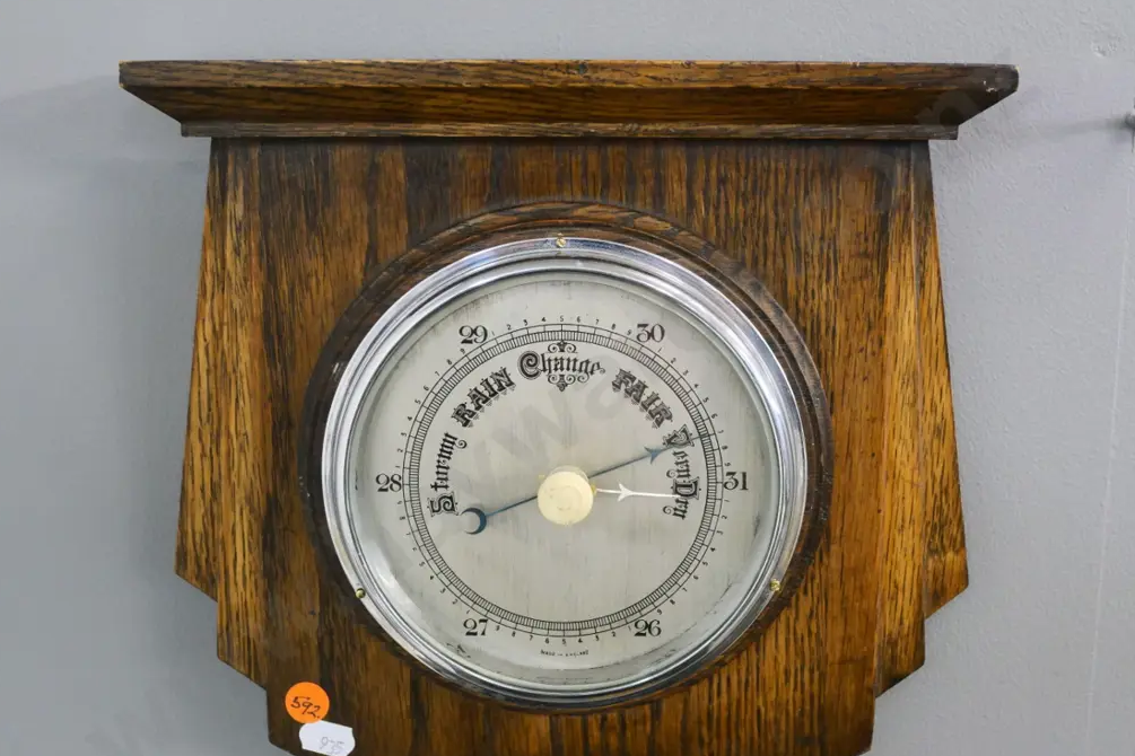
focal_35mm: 53
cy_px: 416
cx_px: 561
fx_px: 1671
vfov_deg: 25.5
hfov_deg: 37.5
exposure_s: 1/80
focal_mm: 25
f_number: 5
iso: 3200
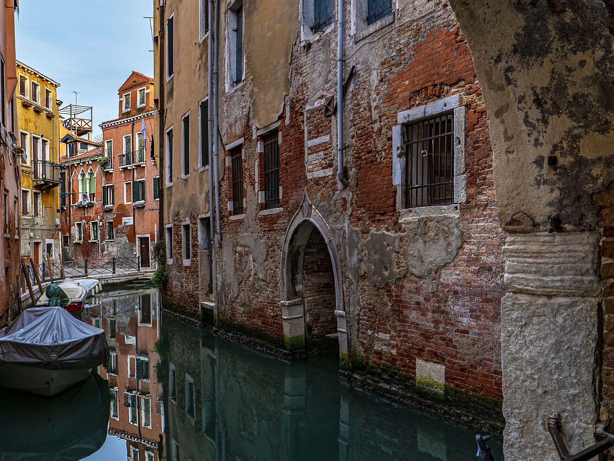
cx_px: 322
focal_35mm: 29
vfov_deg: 48.2
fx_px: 514
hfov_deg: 61.6
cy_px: 212
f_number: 4
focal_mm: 12
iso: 200
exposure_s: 1/250
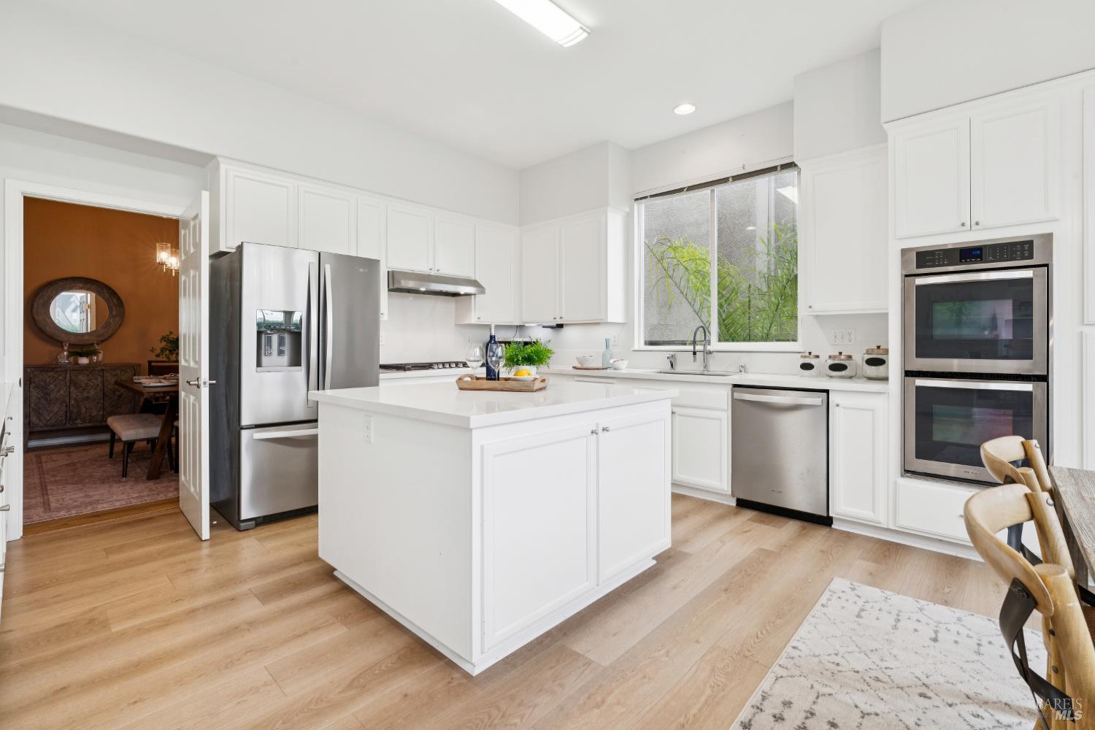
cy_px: 365
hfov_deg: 96.7
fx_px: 487
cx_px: 548
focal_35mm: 16
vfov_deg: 73.7
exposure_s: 1/20
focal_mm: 16
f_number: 11
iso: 320
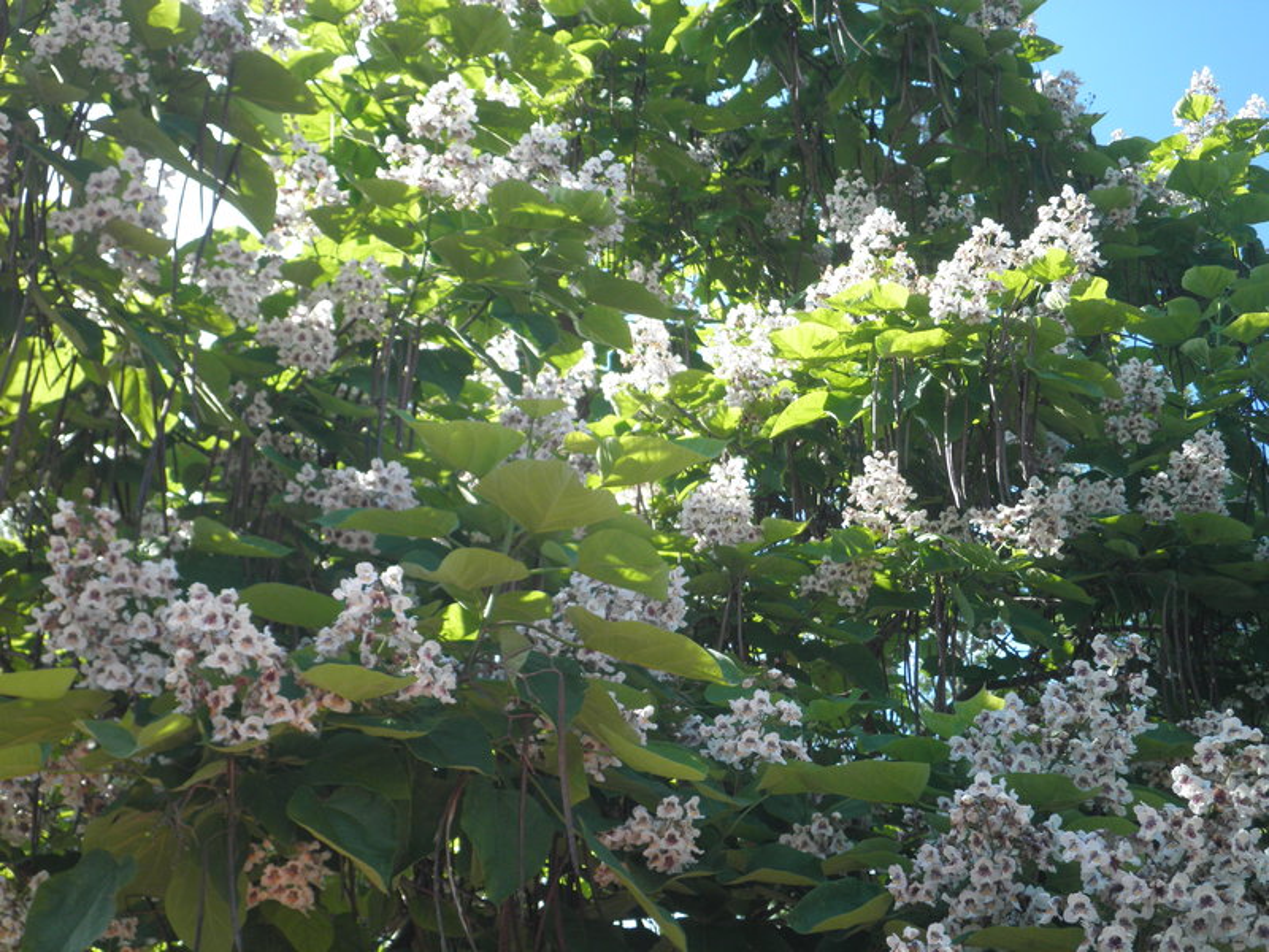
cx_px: 634
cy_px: 476
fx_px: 1723
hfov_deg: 40.4
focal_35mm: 47
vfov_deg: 30.9
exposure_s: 1/250
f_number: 3.4
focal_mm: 8.3
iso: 64
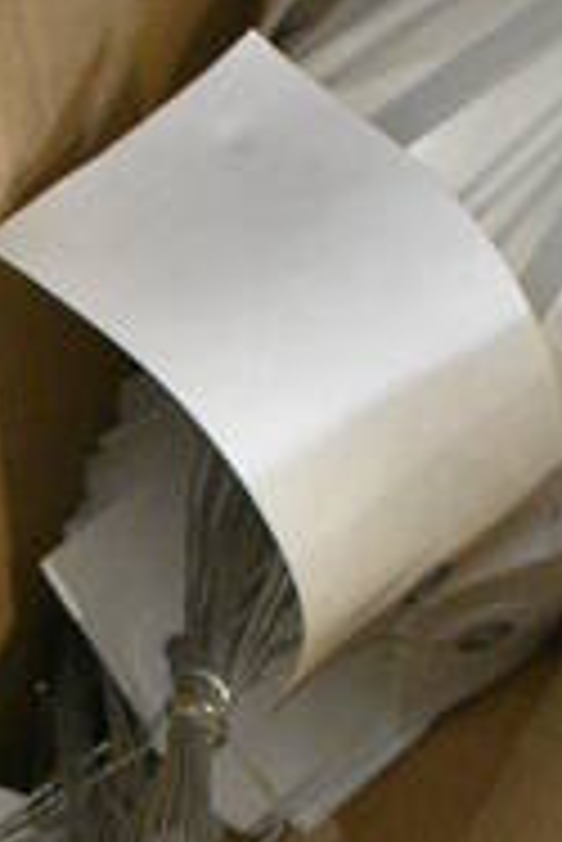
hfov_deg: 10.3
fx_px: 3085
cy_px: 1038
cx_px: 31
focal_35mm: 132
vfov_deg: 14.9
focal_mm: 18
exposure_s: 1/125
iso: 4500
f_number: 3.5
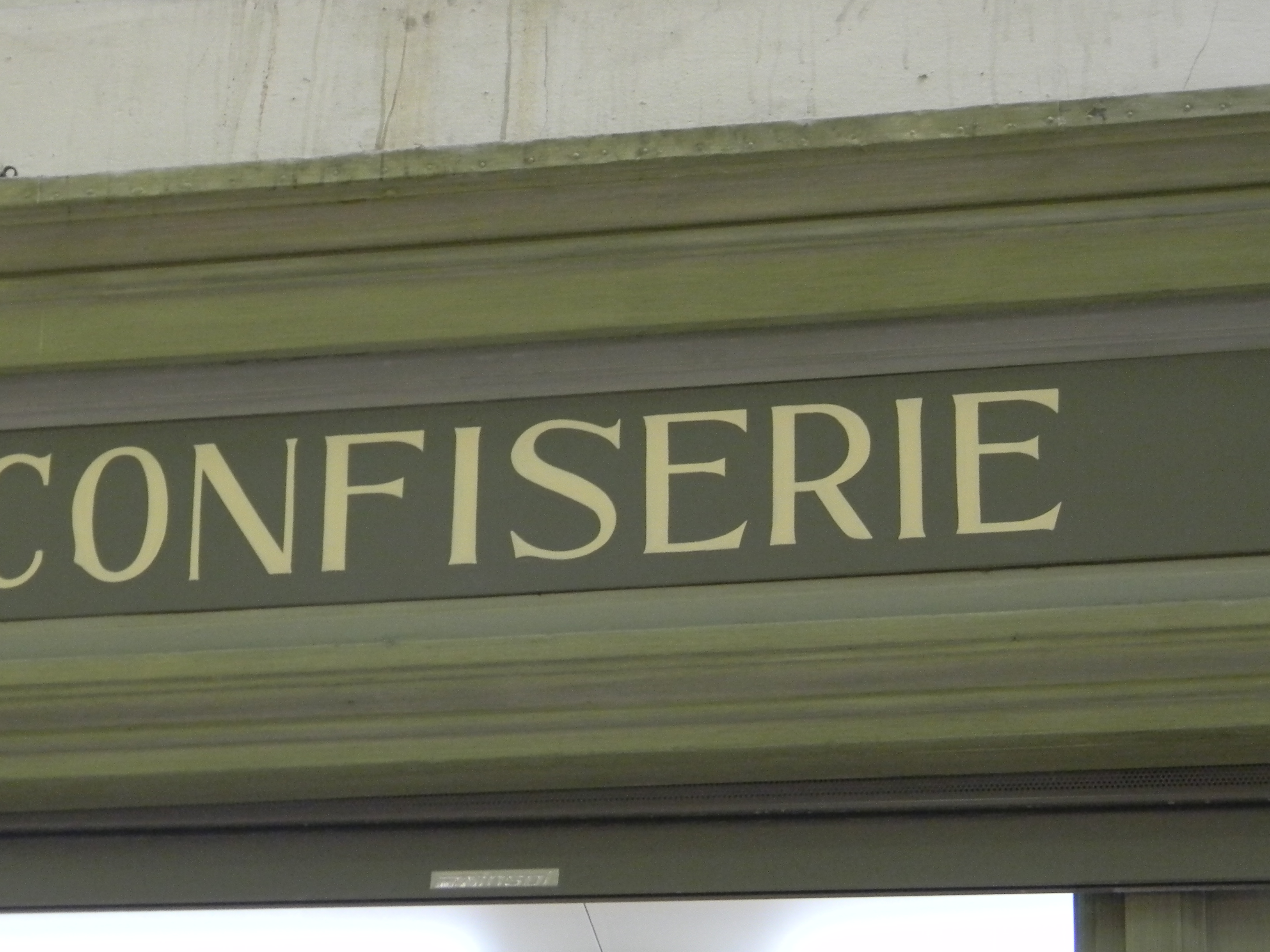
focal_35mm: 102
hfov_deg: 19.2
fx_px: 3742
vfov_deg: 14.5
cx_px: 503
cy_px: 527
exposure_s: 1/24
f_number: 4.5
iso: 400
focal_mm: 15.1
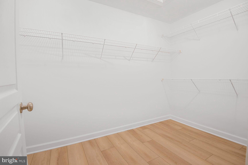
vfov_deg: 73.7
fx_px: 110
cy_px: 82
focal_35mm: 16
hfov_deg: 96.7
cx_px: 124
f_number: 5.6
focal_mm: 16
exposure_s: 1/3
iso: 200
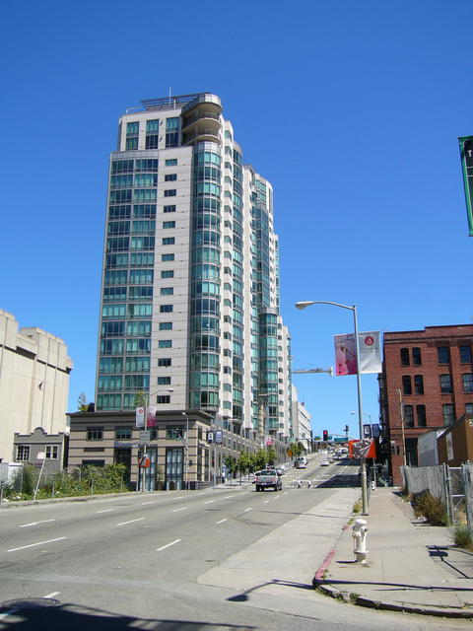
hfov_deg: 40.7
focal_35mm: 35
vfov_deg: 52.6
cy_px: 316
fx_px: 638
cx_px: 236
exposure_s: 1/160
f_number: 8
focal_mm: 5.8
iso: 50
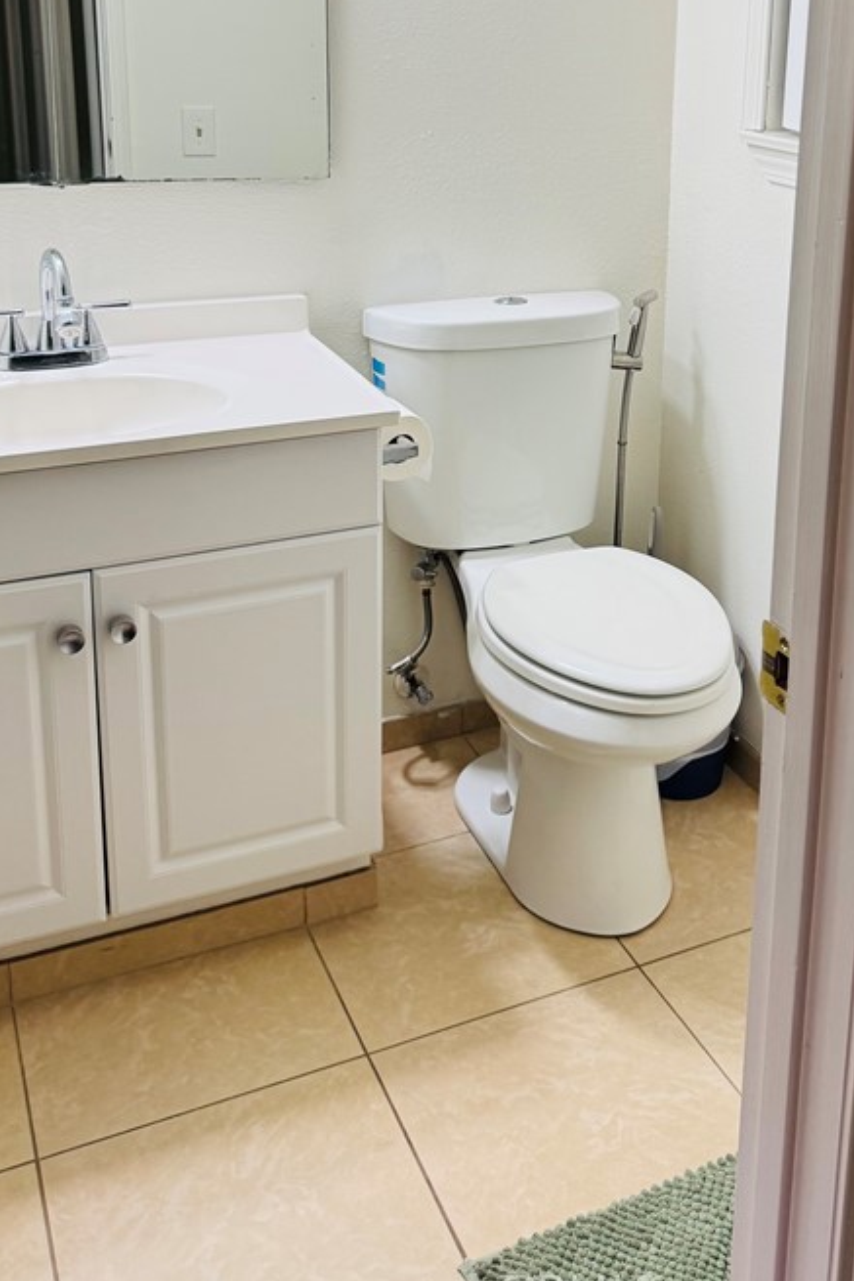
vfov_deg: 47.7
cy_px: 319
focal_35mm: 39
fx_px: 1387
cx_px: 608
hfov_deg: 33.7
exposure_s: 1/120
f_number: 1.78
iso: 200
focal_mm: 6.76
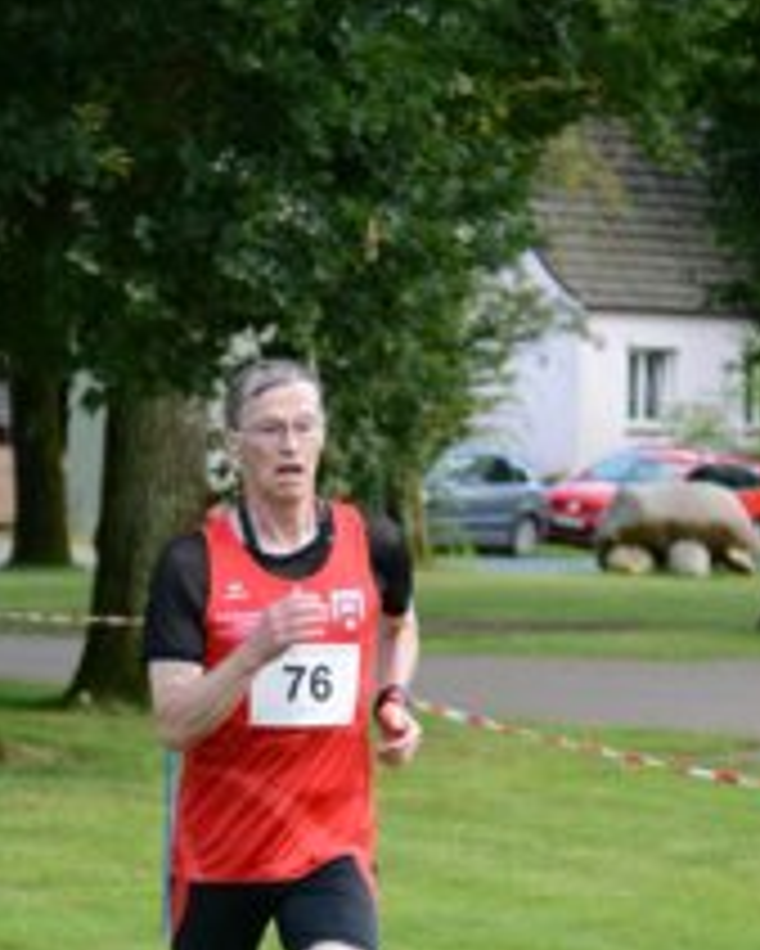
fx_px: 5844
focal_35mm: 208
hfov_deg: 7.4
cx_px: 304
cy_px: 716
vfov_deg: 9.3
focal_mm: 78
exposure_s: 1/800
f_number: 4.5
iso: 1250
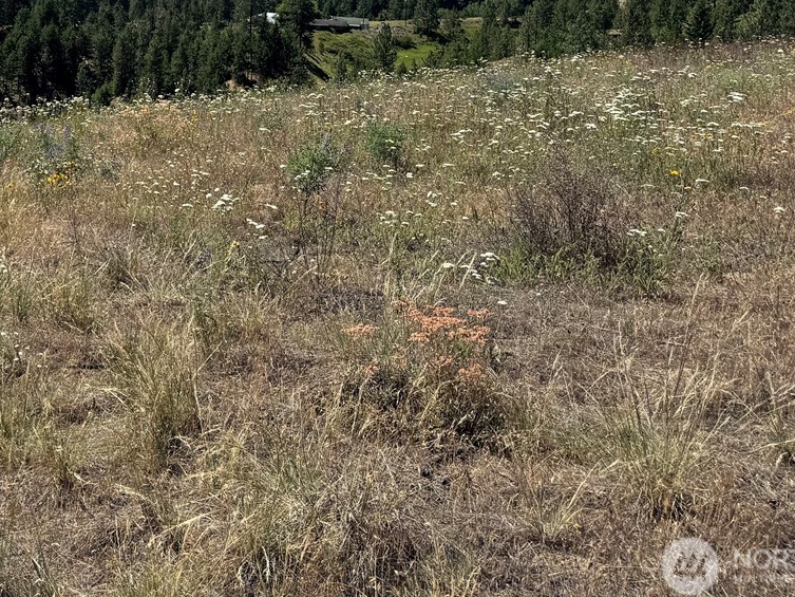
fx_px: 1171
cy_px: -25
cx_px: 91
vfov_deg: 26.7
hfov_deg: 35.4
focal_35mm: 51
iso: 80
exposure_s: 1/5348
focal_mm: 6.76
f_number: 1.78
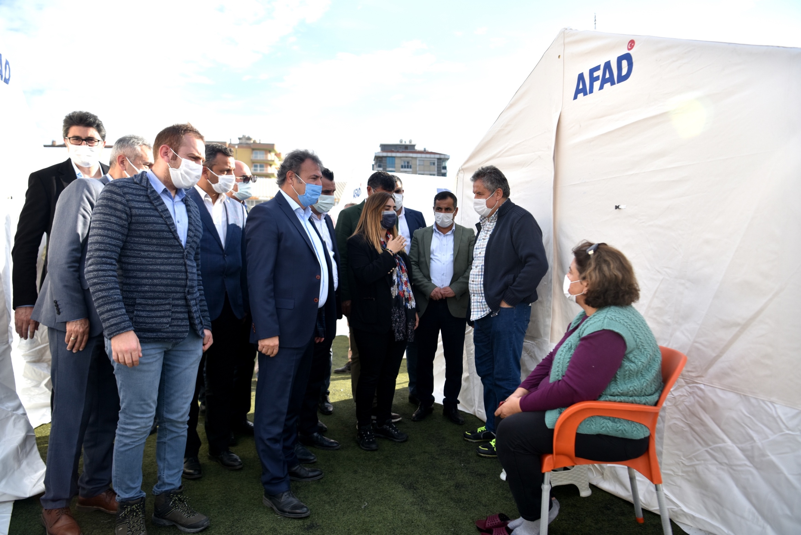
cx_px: 400
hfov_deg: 73.7
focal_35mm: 24
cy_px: 268
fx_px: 534
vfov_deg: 53.2
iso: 200
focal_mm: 24
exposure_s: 1/1600
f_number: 2.8
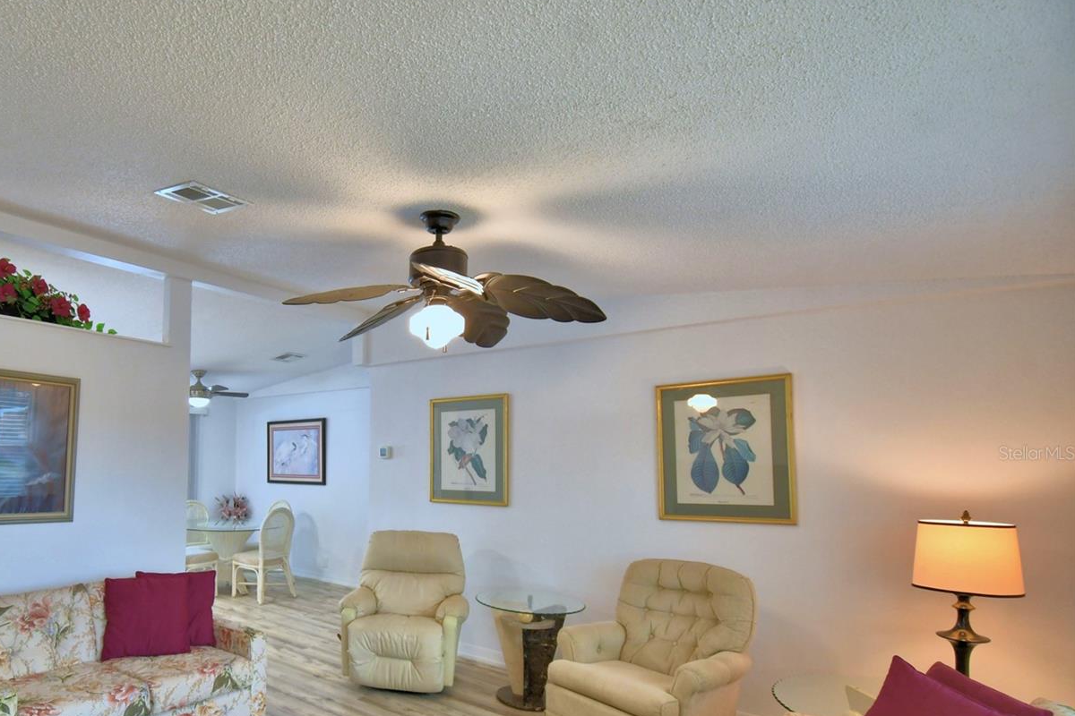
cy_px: 453
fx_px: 597
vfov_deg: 61.0
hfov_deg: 81.3
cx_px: 362
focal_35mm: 20
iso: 400
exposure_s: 1/40
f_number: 4.5
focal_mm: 10
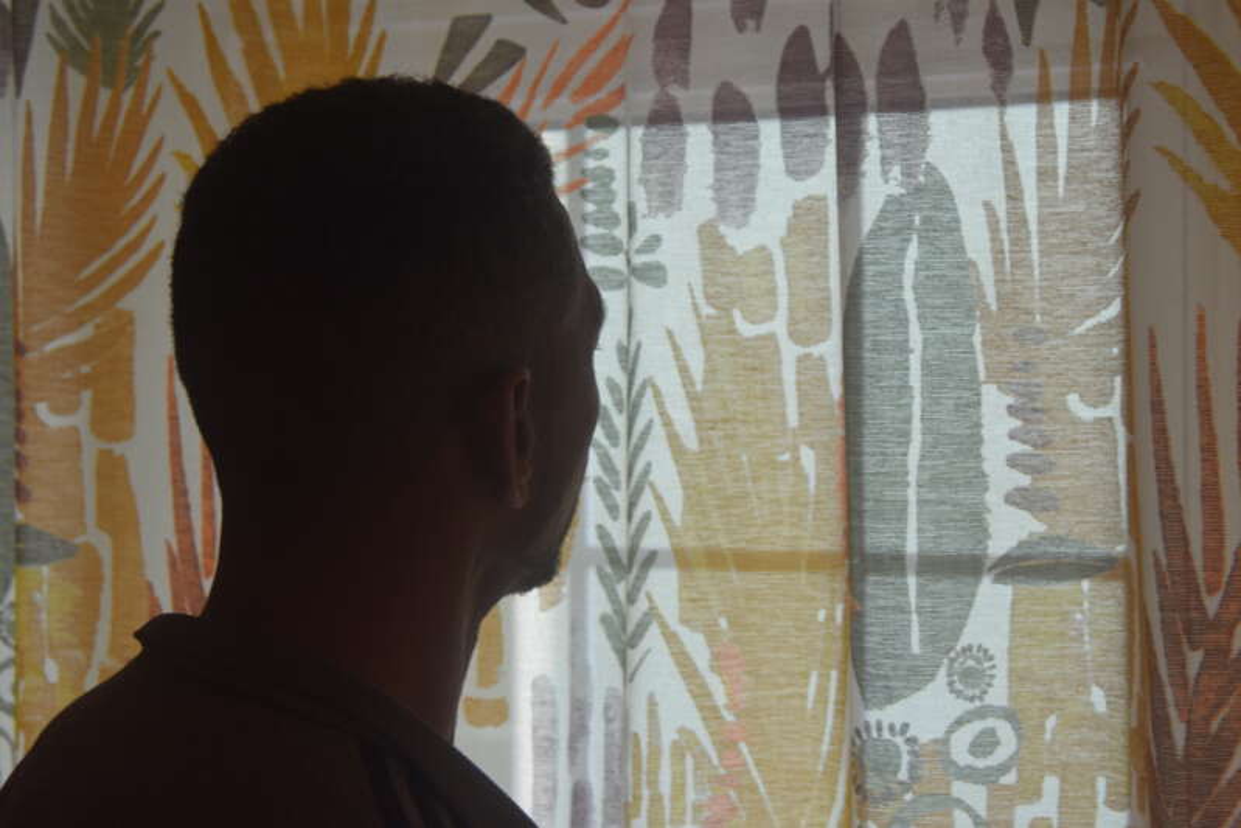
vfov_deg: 18.9
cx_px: 620
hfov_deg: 28.1
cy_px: 414
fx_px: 2482
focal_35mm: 72
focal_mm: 48
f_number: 4
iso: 500
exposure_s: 1/60
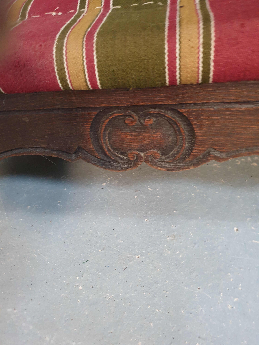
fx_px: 259
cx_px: 130
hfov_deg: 53.1
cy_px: 172
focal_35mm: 26
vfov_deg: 67.3
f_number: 1.5
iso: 250
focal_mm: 4.3
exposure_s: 1/14
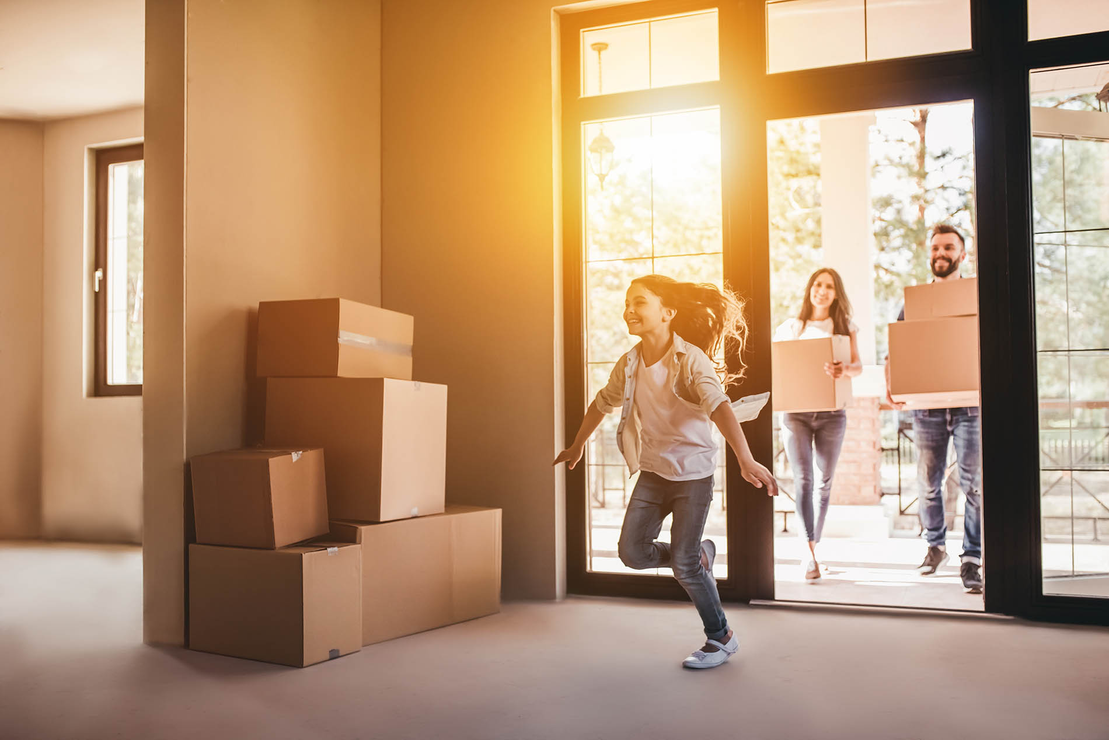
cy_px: 370
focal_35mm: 35
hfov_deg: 54.4
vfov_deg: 37.9
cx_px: 554
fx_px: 1078
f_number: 2.5
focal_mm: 35
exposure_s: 1/640
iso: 800
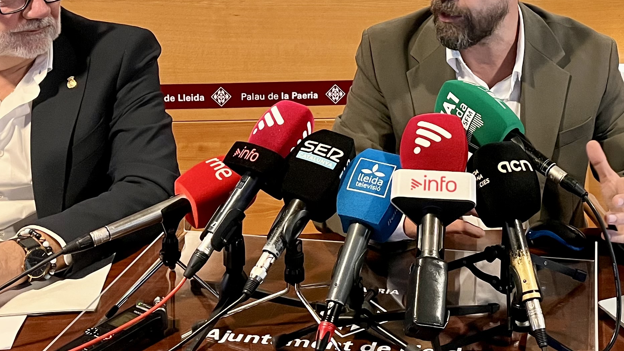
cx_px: 454
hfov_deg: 33.8
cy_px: -1
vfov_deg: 19.2
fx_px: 1009
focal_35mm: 61
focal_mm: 5.1
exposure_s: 1/50
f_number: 1.6
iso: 400
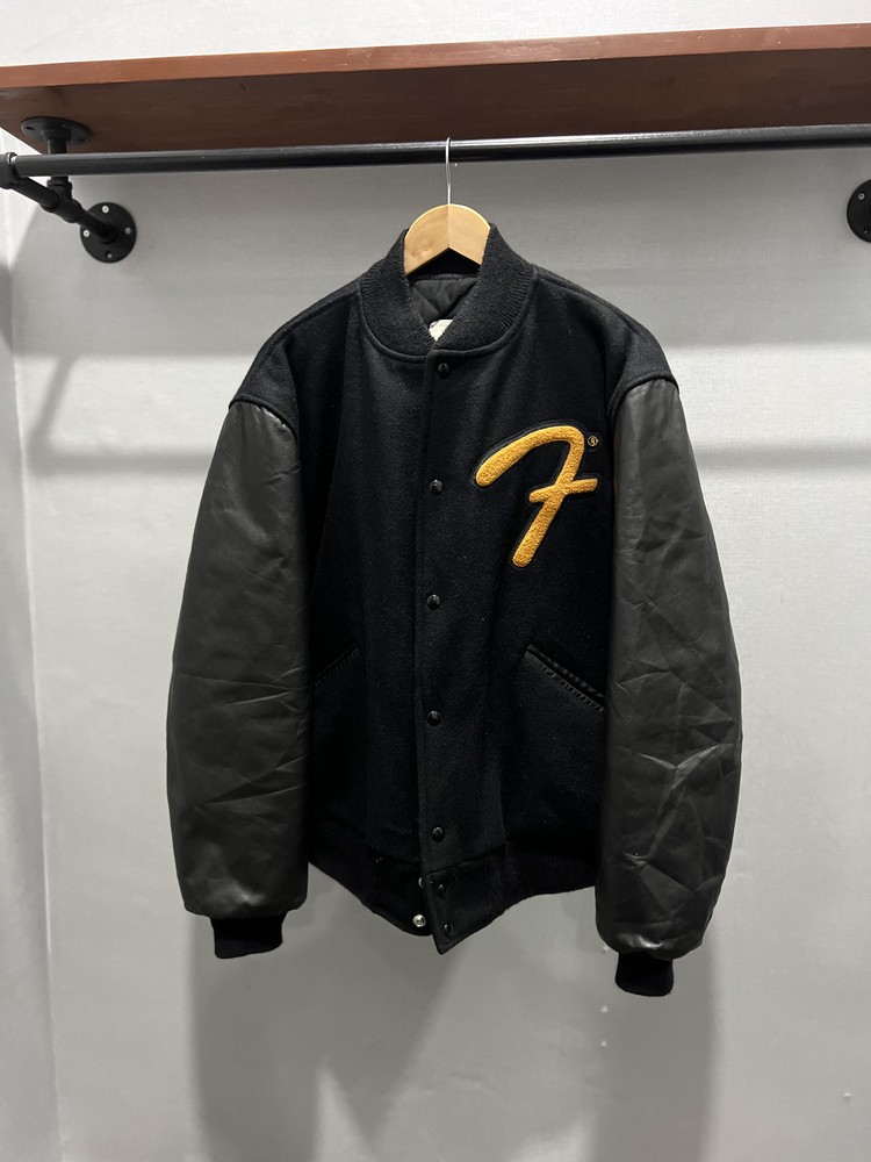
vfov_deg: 67.3
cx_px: 436
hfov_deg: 53.1
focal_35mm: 26
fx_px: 872
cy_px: 581
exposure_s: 1/60
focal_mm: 5.7
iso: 500
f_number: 1.5
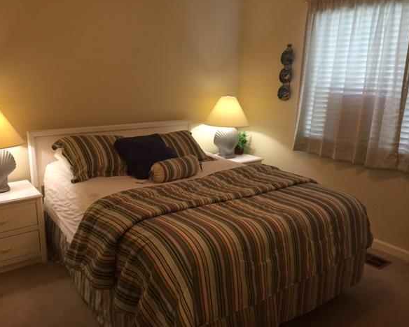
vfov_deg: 47.2
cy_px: 165
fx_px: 376
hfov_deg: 57.1
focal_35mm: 31
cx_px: 188
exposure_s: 1/30
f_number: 2.2
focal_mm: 4.15
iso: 160
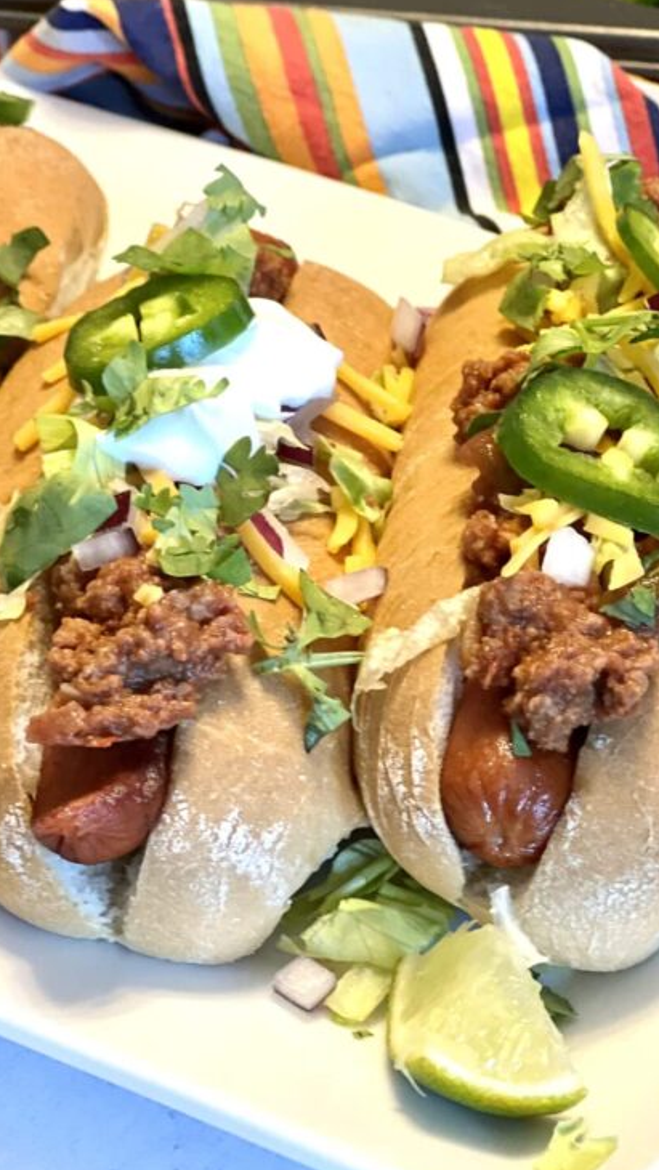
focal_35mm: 98
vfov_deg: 21.8
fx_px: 3042
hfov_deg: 12.4
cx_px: 353
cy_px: 538
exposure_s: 1/40
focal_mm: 9
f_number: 2.8
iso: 320
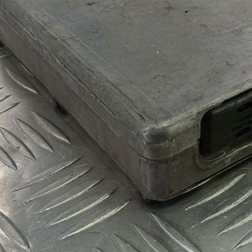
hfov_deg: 24.8
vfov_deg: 24.6
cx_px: 184
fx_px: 568
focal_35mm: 69
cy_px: 52
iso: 108
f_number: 1.6
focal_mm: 4.11
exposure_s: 1/100
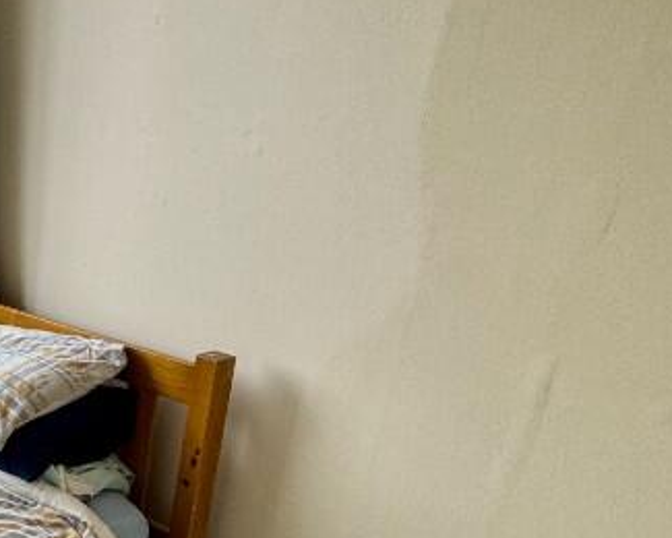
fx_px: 855
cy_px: 472
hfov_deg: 32.1
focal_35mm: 43
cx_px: -211
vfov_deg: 33.3
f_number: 2.2
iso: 125
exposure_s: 1/100
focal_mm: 2.22
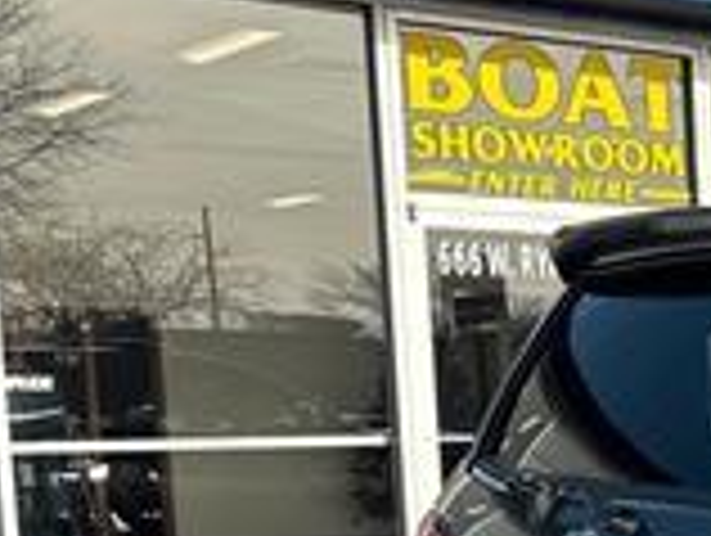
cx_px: 1210
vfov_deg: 14.7
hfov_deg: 17.2
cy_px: 680
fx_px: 1995
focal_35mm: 97
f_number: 1.78
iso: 80
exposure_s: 1/1812
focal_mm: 6.86
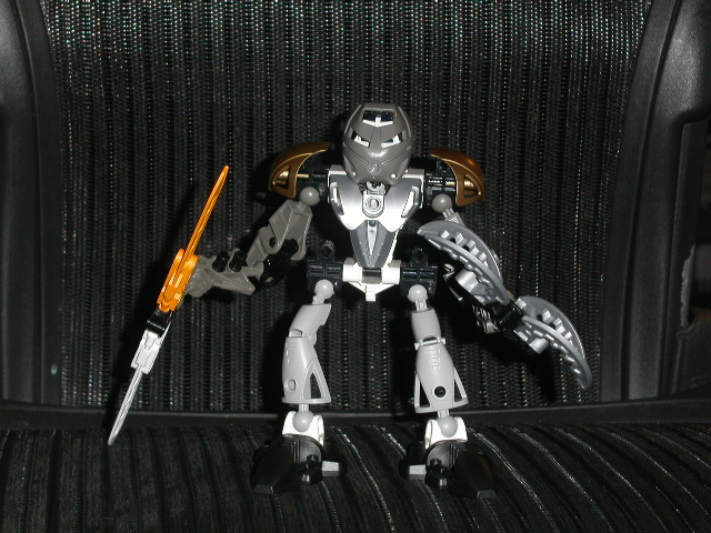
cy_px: 266
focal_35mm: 107
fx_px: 2198
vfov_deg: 13.8
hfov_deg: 18.4
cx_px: 356
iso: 100
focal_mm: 22
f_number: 4.5
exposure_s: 1/90
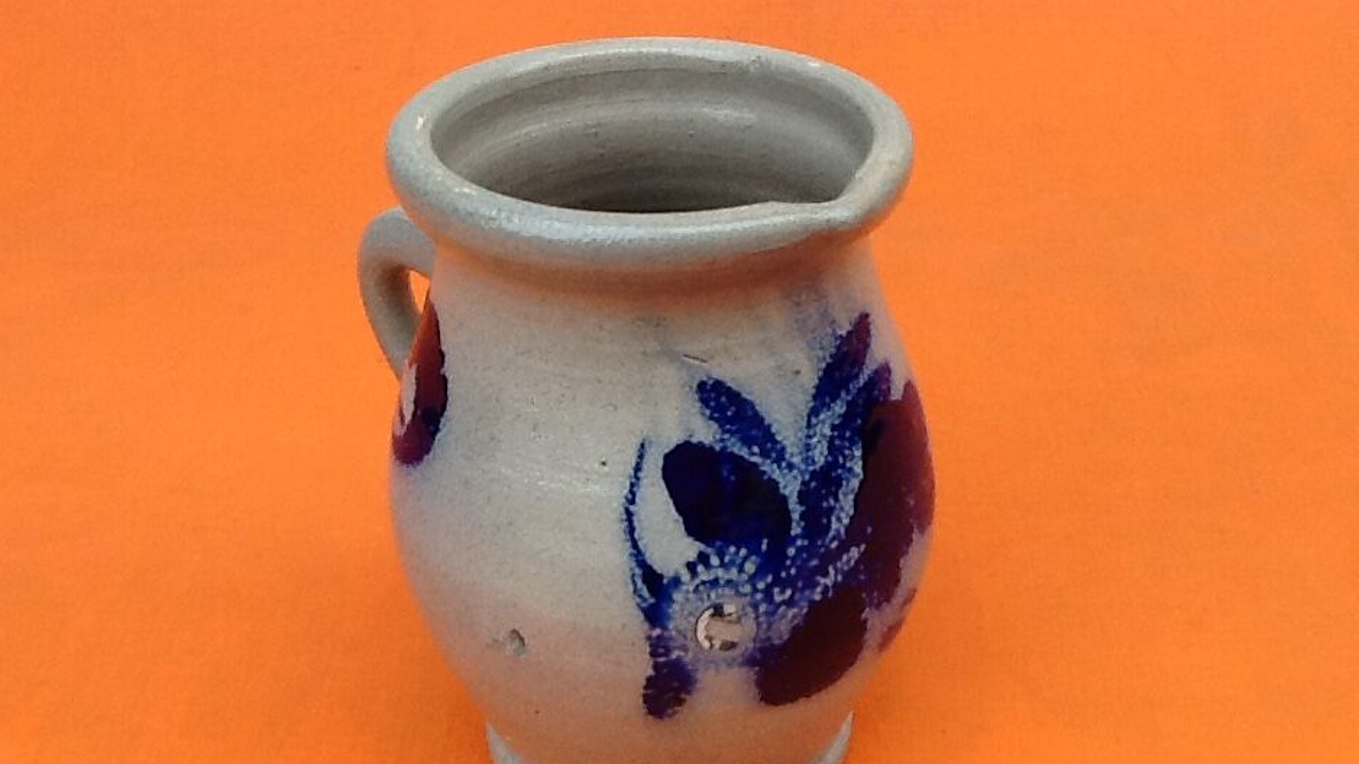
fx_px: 1766
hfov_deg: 42.1
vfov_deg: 24.4
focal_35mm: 49
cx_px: 687
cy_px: 446
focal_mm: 2.03
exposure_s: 1/120
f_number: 2.4
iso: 64
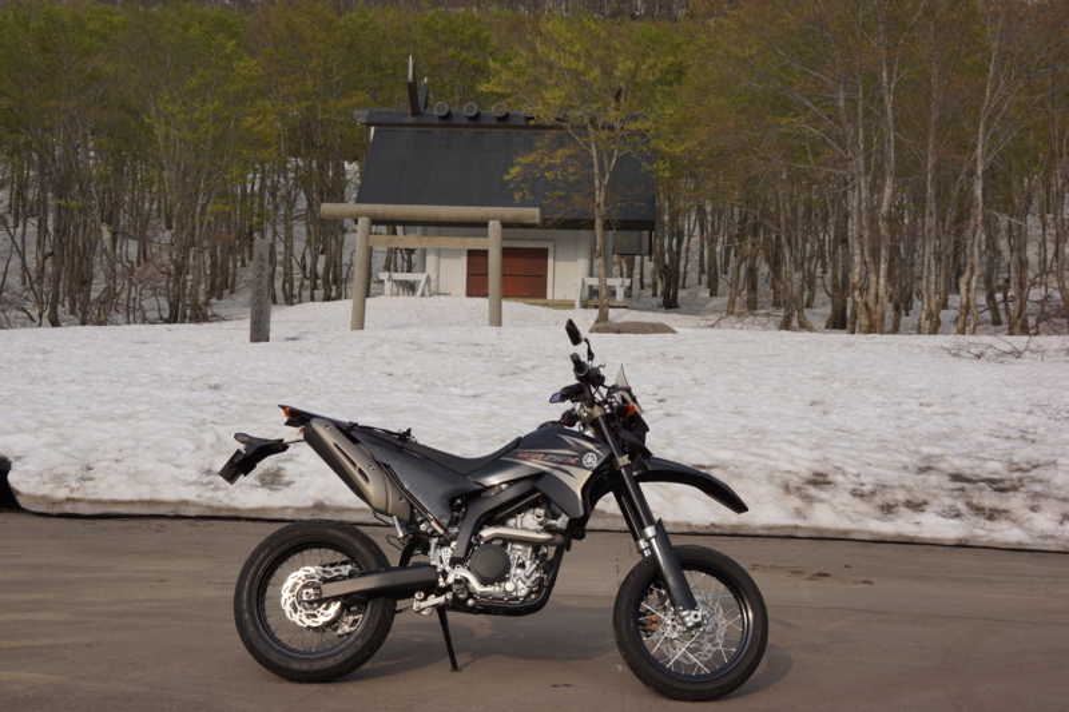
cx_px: 534
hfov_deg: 43.6
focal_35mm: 45
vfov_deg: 29.9
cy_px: 356
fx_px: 1336
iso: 100
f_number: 8
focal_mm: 30
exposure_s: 1/400
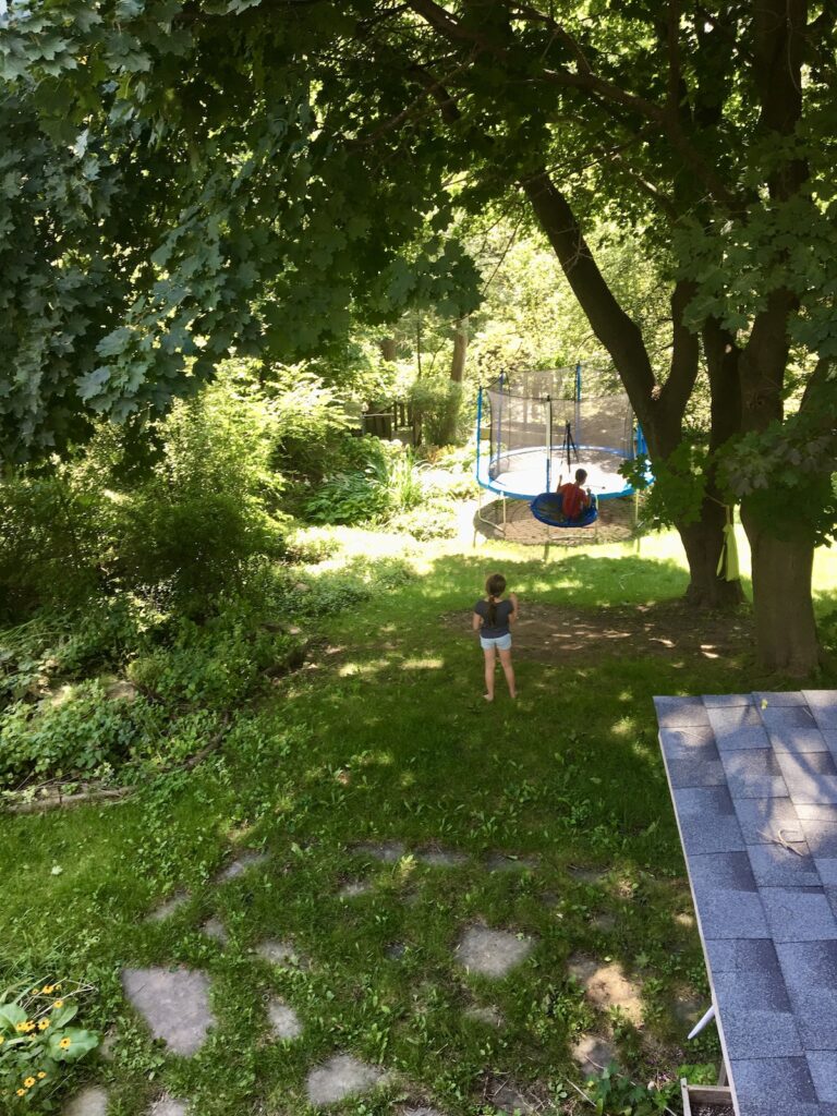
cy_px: 558
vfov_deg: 61.7
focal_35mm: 29
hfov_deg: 48.2
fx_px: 935
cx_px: 418
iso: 32
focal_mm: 4.15
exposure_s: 1/120
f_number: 2.2
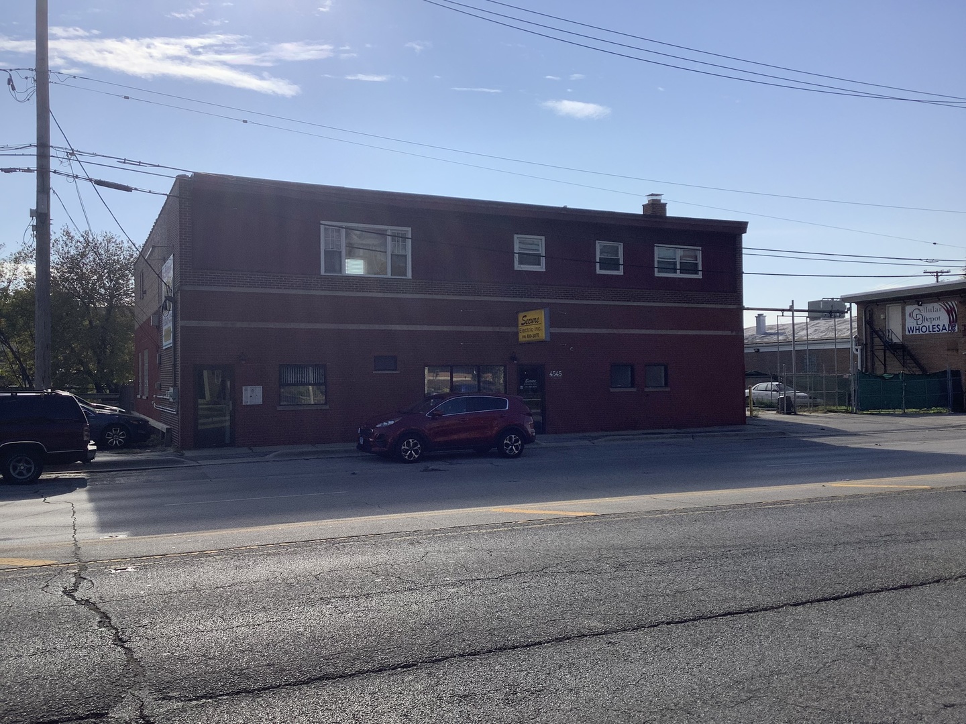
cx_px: 483
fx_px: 865
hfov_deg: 58.4
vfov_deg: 45.4
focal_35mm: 31
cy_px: 362
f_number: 2.4
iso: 25
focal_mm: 3.3
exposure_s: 1/2551
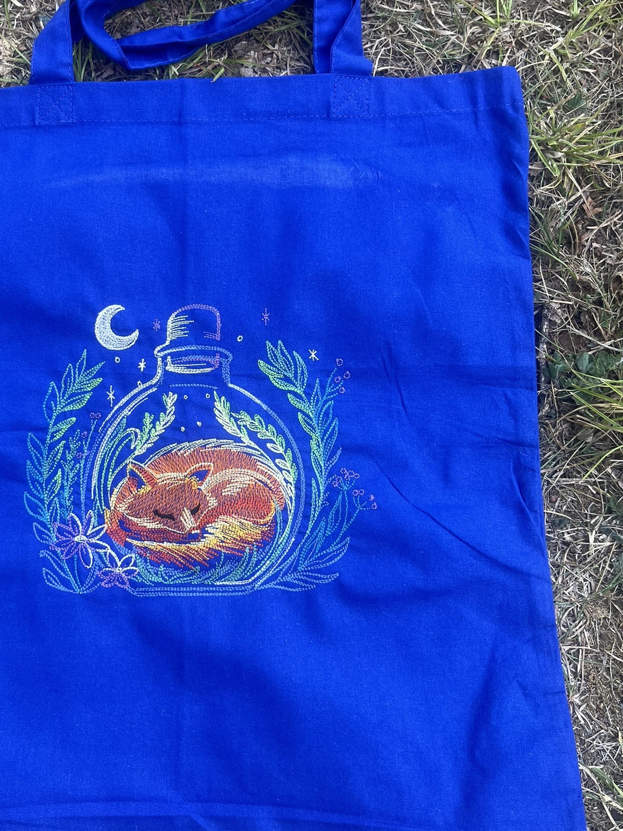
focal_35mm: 34
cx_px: 218
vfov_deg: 53.9
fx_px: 816
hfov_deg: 41.4
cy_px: 385
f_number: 1.6
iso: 64
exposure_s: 1/121
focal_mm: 5.1
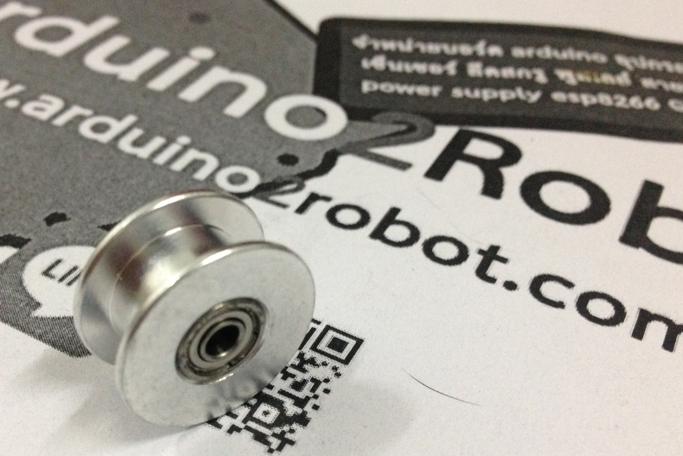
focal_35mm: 44
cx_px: 279
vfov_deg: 30.4
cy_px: 290
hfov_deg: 44.3
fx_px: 835
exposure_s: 1/20
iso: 250
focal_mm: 4.12
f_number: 2.4
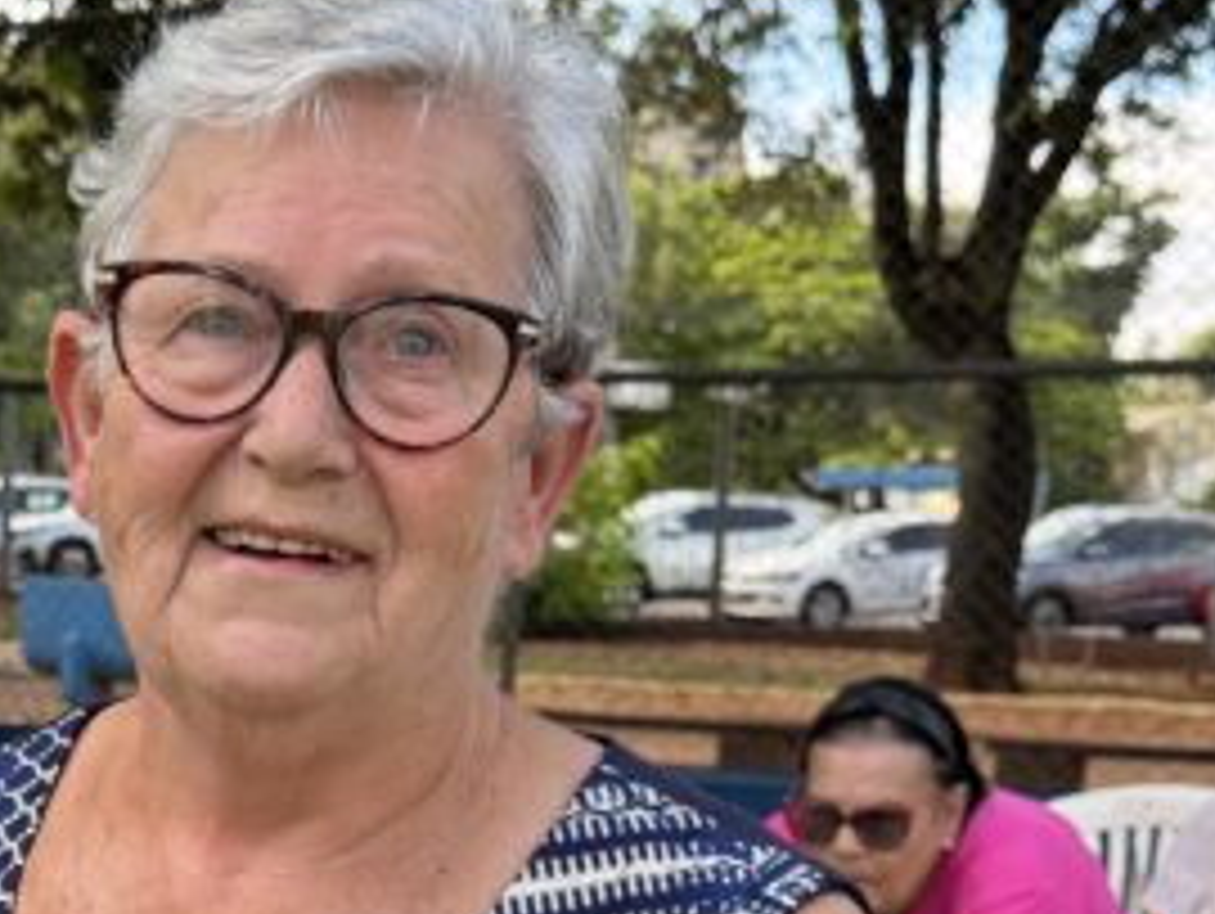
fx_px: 3197
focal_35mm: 91
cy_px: 1018
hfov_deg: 21.1
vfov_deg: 15.8
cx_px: 171
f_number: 1.78
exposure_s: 1/702
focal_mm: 6.76
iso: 100
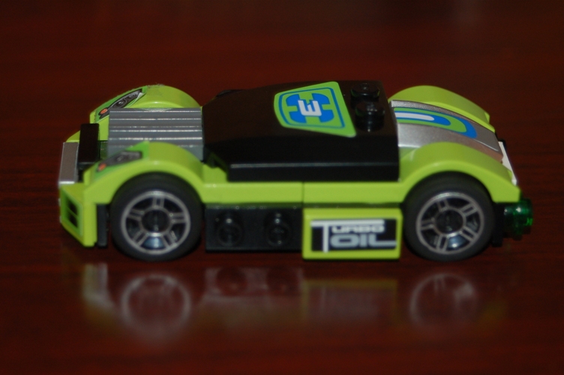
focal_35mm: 120
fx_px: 1878
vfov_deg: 11.4
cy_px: 188
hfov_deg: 17.1
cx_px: 282
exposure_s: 1/60
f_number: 5.6
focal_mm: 80
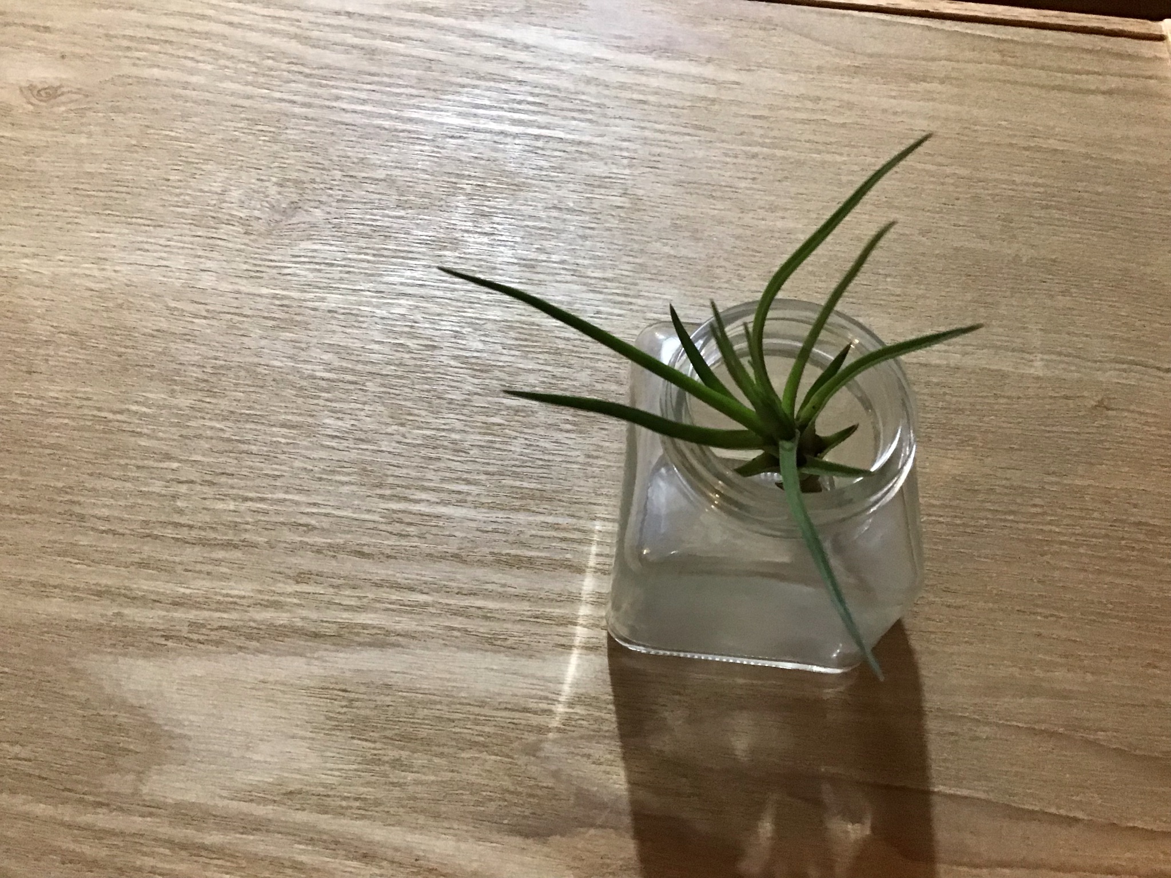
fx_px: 1049
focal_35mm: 31
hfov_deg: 58.4
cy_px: 439
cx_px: 586
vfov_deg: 45.4
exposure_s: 1/30
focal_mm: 3.3
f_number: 2.4
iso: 250
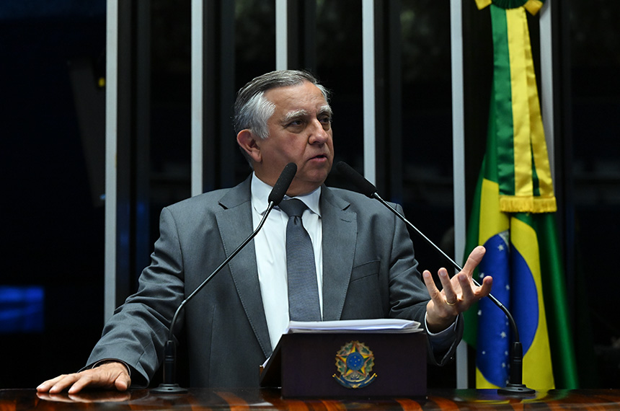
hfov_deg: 22.2
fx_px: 1581
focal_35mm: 92
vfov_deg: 14.8
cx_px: 310
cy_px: 206
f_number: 5
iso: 5000
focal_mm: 92
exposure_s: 1/160
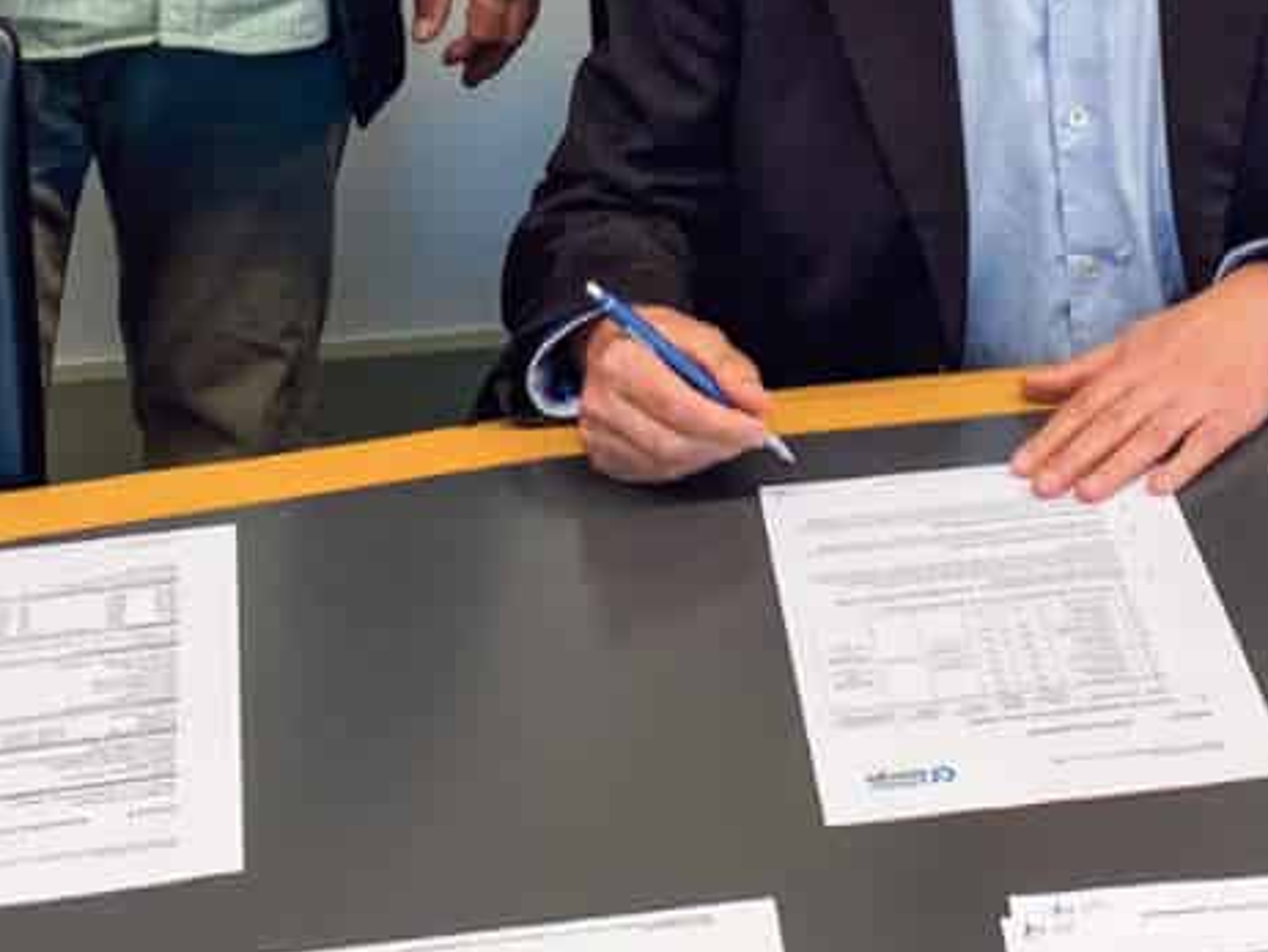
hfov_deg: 21.3
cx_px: 1114
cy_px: -557
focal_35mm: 90
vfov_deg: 15.0
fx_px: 3298
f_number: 1.8
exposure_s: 1/100
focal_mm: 4.2
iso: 50
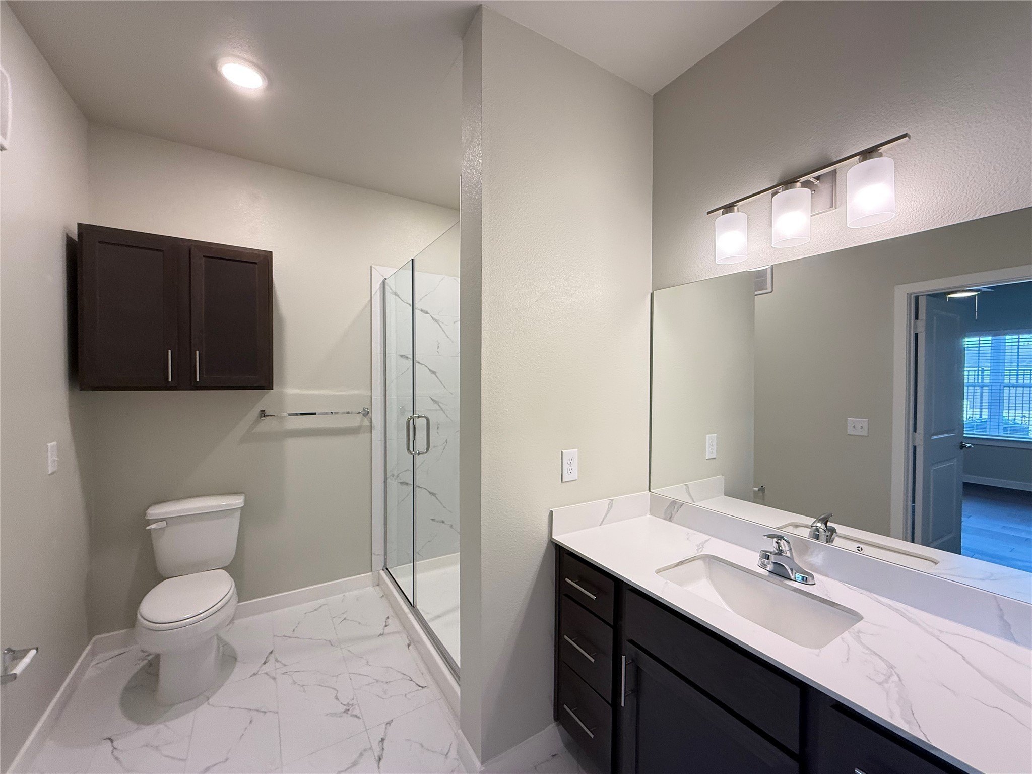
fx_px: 417
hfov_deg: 102.1
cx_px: 516
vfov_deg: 85.7
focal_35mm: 14
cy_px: 387
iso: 250
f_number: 2.2
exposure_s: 1/120
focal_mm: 2.22
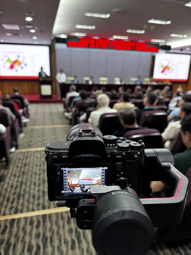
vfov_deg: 71.6
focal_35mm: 24
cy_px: 128
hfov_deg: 56.8
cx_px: 96
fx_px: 177
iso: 500
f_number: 1.78
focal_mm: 6.76
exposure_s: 1/50
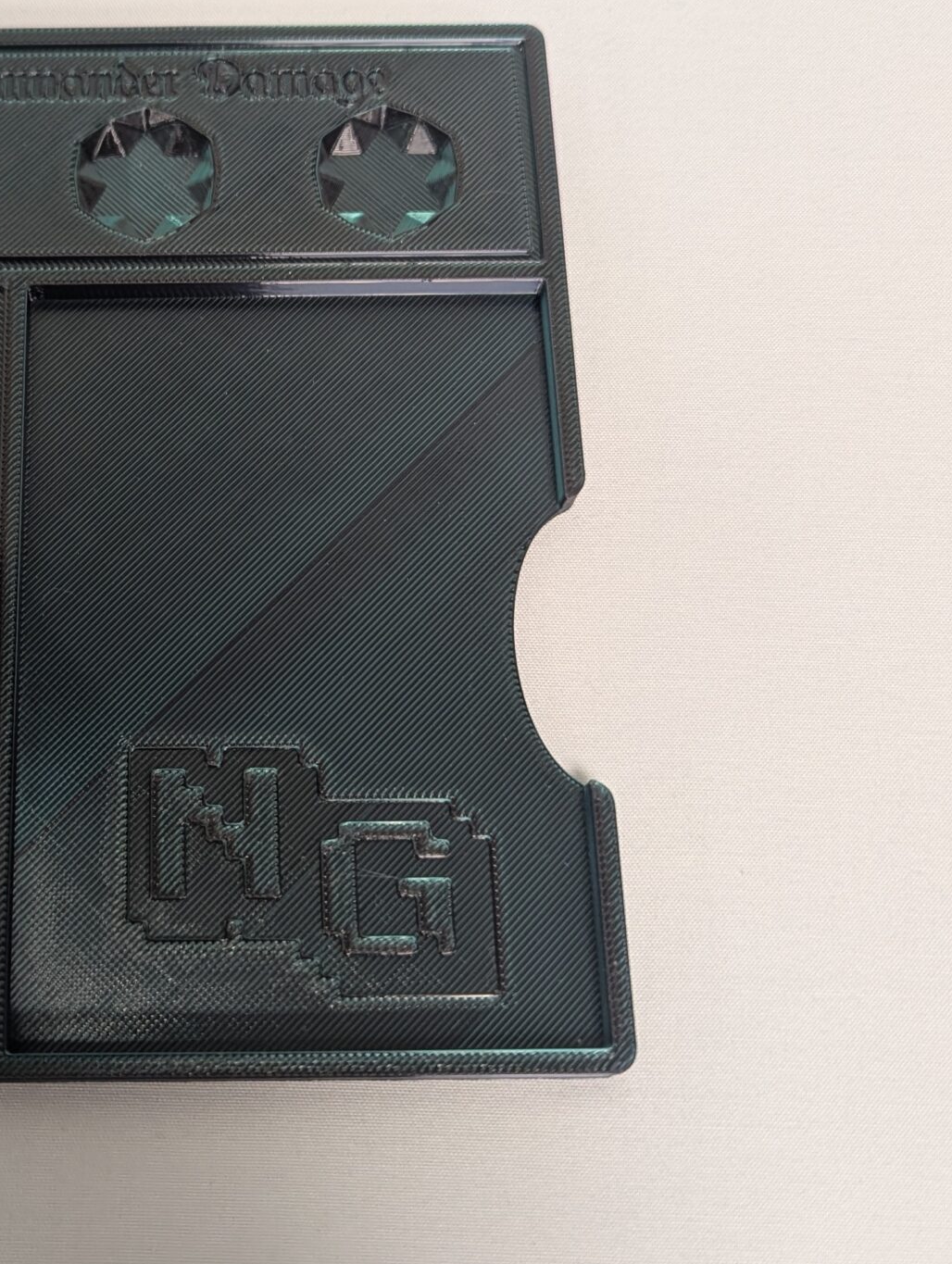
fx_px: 1646
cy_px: 544
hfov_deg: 31.3
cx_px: 174
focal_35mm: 45
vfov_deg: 41.9
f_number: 1.85
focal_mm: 6.81
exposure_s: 1/60
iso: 178
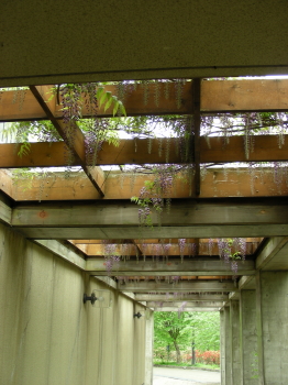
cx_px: 144
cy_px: 192
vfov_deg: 45.8
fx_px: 455
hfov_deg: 35.1
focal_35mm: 41
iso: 67
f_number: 3.5
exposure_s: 1/30.3
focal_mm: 6.8
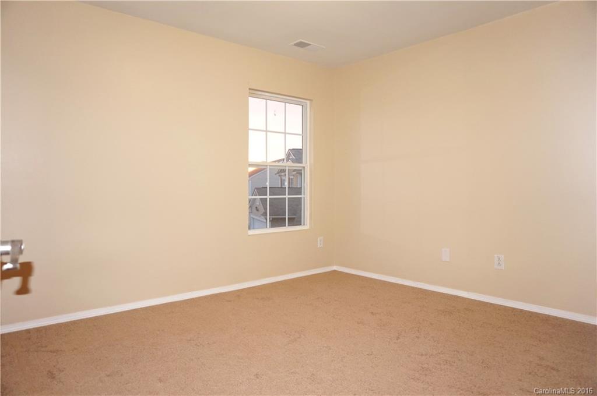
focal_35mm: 24
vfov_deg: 53.0
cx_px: 298
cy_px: 198
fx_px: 397
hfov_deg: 73.8
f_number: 4
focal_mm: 16
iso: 800
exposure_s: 1/160
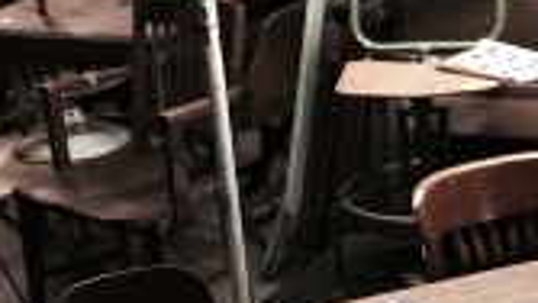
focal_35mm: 121
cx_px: 461
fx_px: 1726
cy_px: 245
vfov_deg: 10.0
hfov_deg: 17.5
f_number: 2.2
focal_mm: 4.15
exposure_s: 1/15
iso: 250
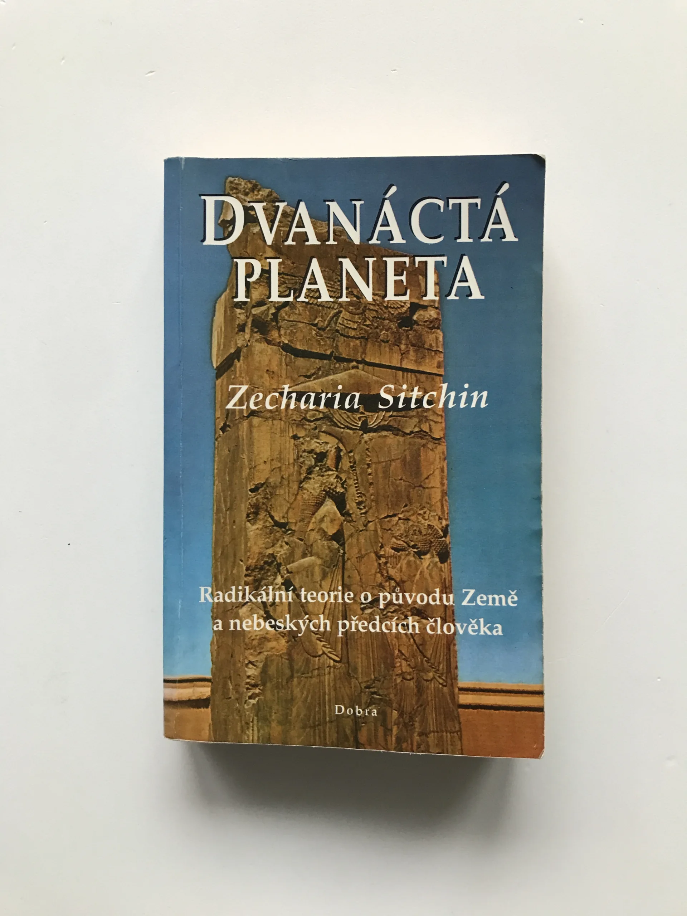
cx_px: 344
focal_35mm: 28
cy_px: 458
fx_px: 741
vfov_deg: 63.4
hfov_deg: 49.7
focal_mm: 3.99
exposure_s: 1/25
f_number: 1.8
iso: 32
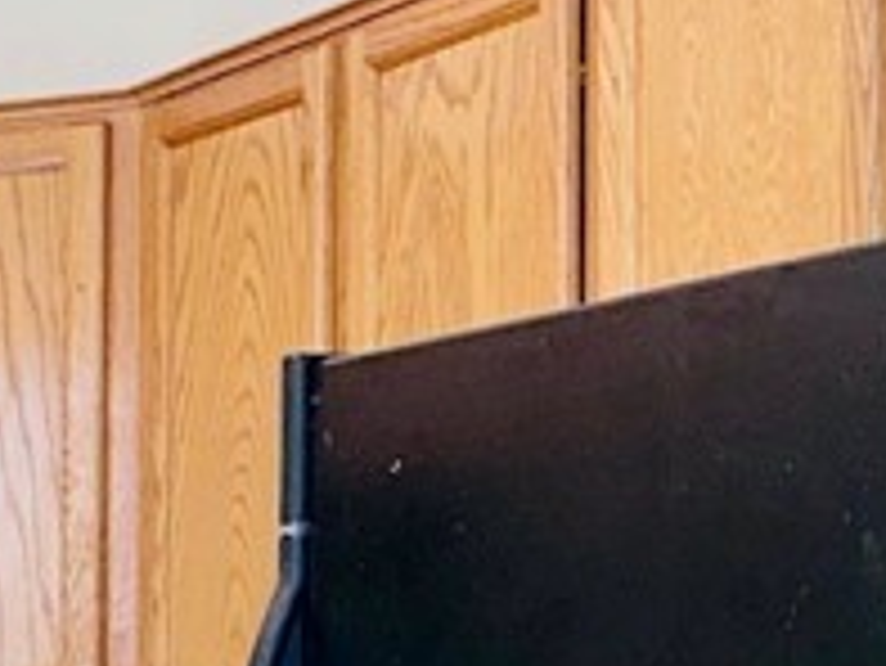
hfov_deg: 13.0
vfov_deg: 10.9
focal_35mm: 135
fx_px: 3457
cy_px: 634
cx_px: -787
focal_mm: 5.7
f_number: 1.5
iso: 64
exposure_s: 1/30
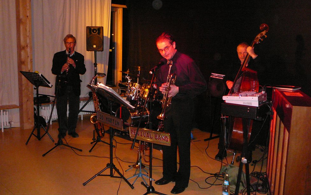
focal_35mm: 38
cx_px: 159
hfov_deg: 51.5
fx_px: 322
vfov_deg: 33.6
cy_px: 102
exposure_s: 1/30
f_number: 2.8
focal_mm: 5.2
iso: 400
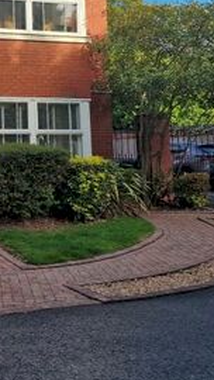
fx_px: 655
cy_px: 70
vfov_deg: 31.4
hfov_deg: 17.5
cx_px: -59
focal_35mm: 65
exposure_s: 1/584
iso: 50
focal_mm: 6.4
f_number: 1.8
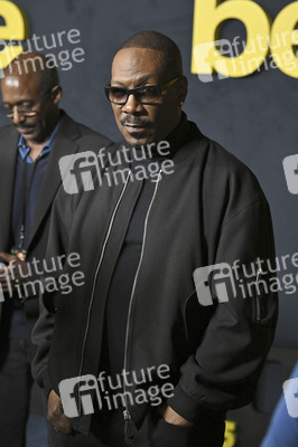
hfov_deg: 12.1
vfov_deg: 18.1
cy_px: 224
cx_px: 149
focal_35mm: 113
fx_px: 1405
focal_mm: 113
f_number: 5.6
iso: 2500
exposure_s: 1/320
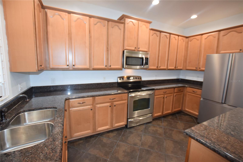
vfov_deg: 77.3
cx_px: 122
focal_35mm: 15
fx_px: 101
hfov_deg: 100.4
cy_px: 81
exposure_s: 1/60
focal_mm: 10
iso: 1000
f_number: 3.5
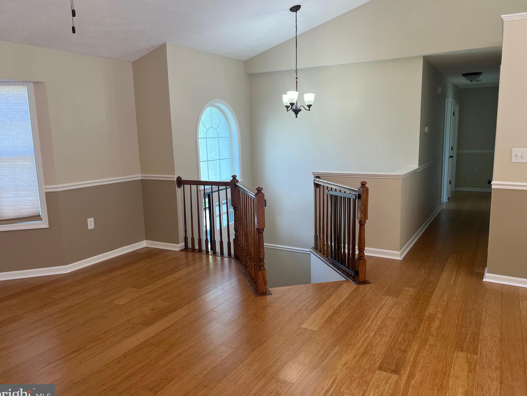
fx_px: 411
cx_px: 262
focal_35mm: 27
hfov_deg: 65.3
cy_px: 201
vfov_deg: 51.4
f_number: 1.5
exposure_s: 1/120
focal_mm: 5.7
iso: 64
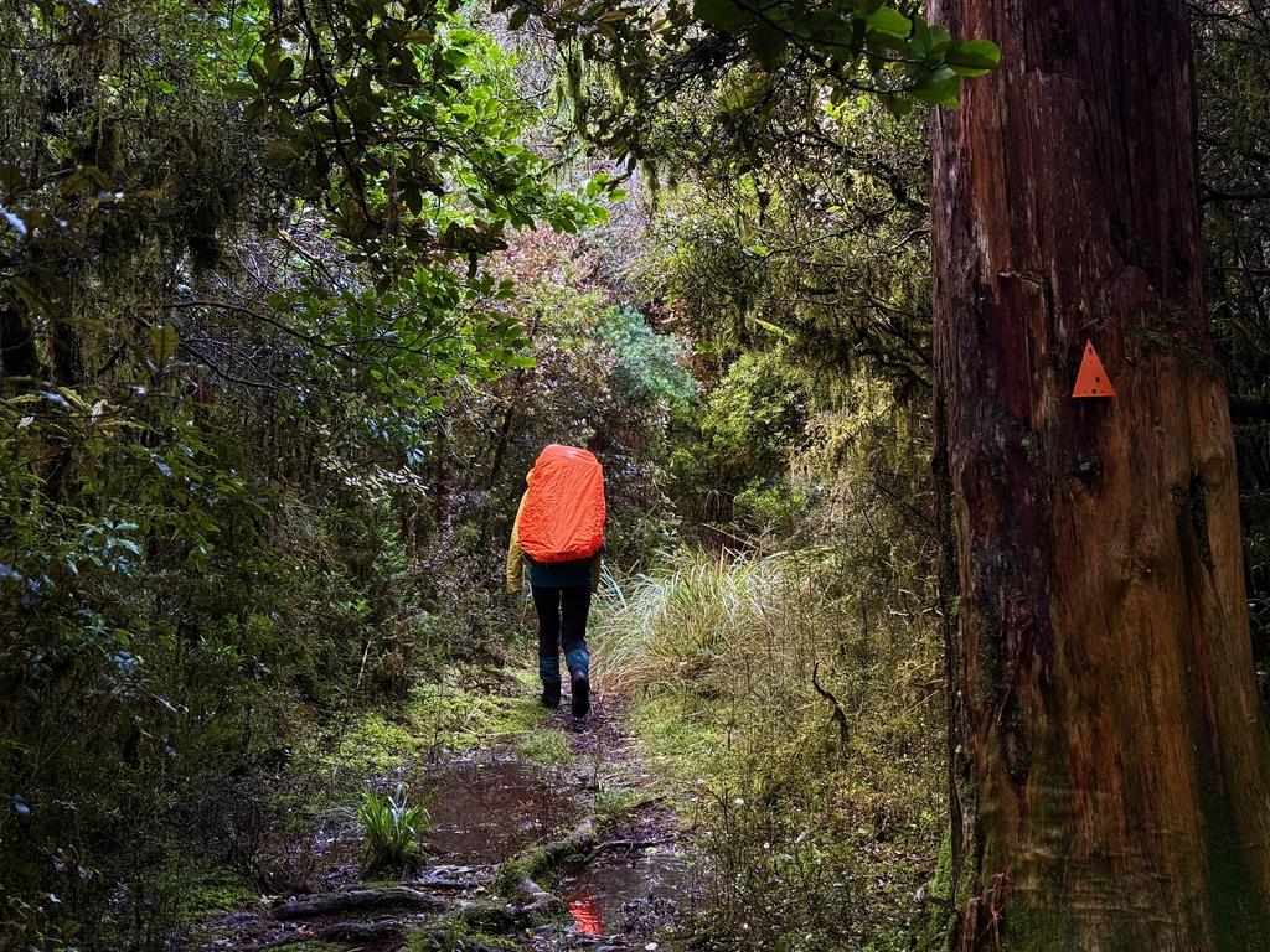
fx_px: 1761
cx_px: 635
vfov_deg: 30.3
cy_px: 476
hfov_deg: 39.7
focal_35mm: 48
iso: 100
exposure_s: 1/68
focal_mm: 6.76
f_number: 1.78
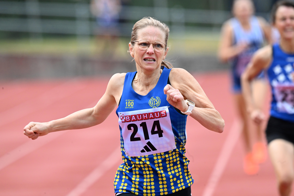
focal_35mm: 800
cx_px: 147
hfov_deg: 2.6
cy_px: 98
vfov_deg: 1.7
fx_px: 6533
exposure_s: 1/1250
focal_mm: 800
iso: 3200
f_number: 11
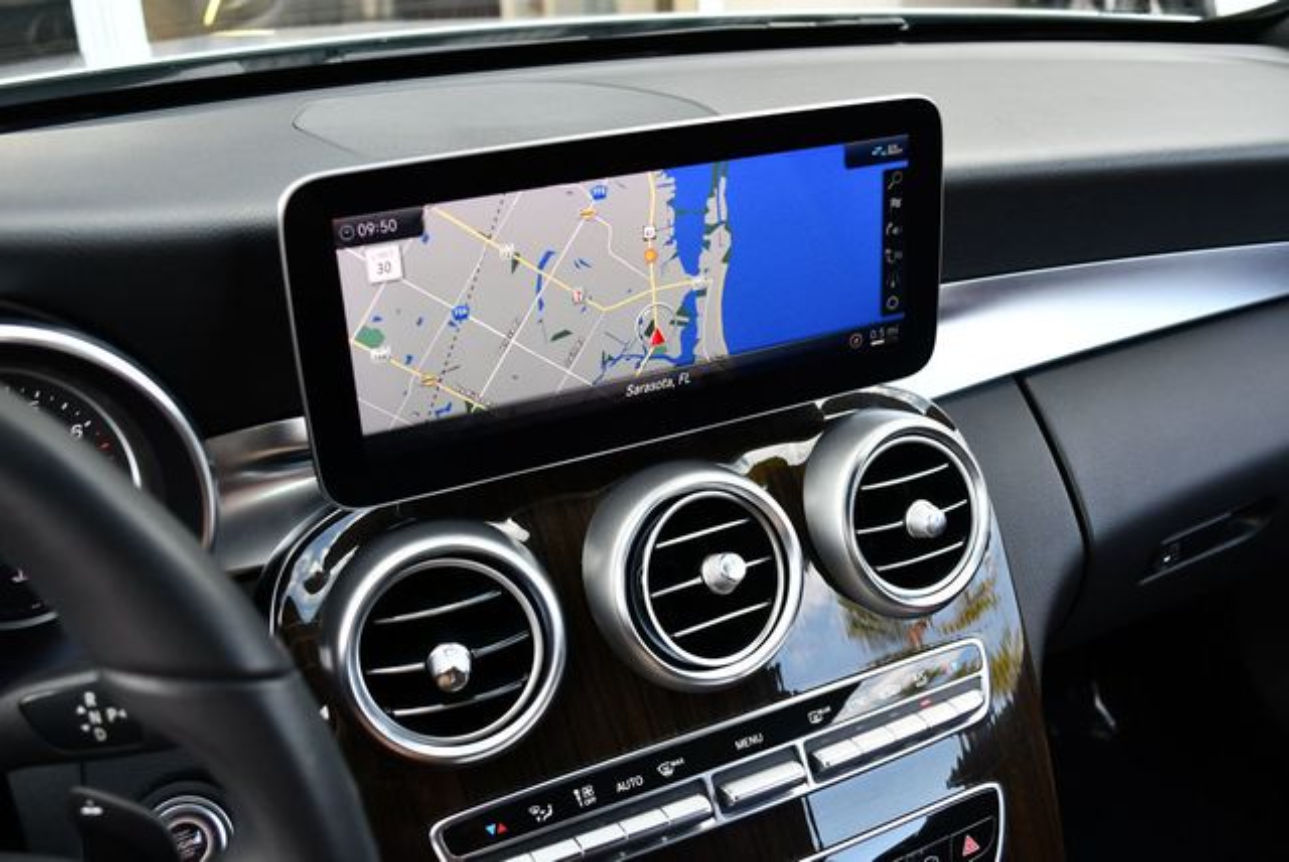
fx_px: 1290
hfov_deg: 53.1
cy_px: 431
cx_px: 644
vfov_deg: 36.9
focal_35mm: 36
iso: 500
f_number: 3.5
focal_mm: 18
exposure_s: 1/250
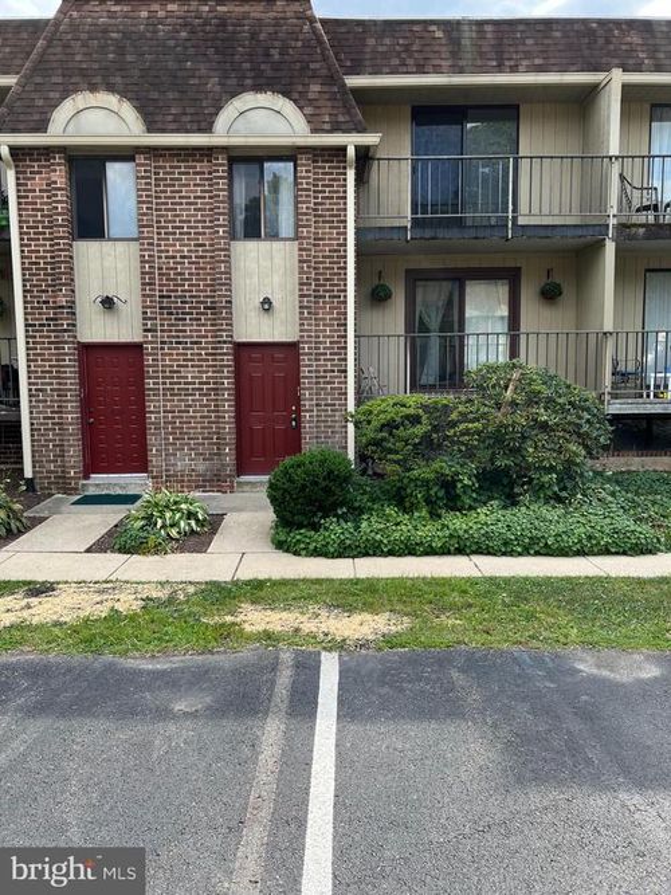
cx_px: 336
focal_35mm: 26
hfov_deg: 53.0
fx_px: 672
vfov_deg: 67.3
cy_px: 448
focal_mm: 5.7
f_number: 1.5
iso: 50
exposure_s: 1/797
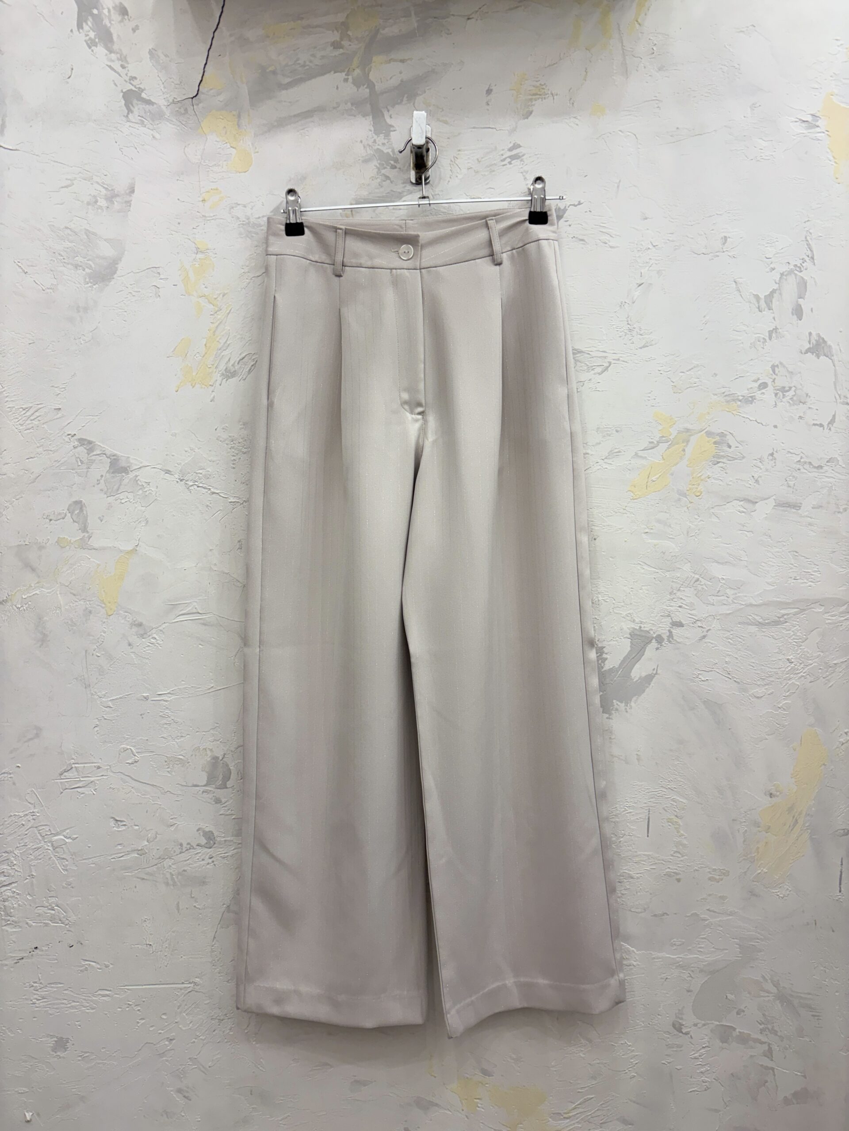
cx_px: 424
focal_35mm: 26
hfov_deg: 53.1
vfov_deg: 67.3
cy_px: 566
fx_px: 850
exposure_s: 1/100
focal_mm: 5.96
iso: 50
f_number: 1.6
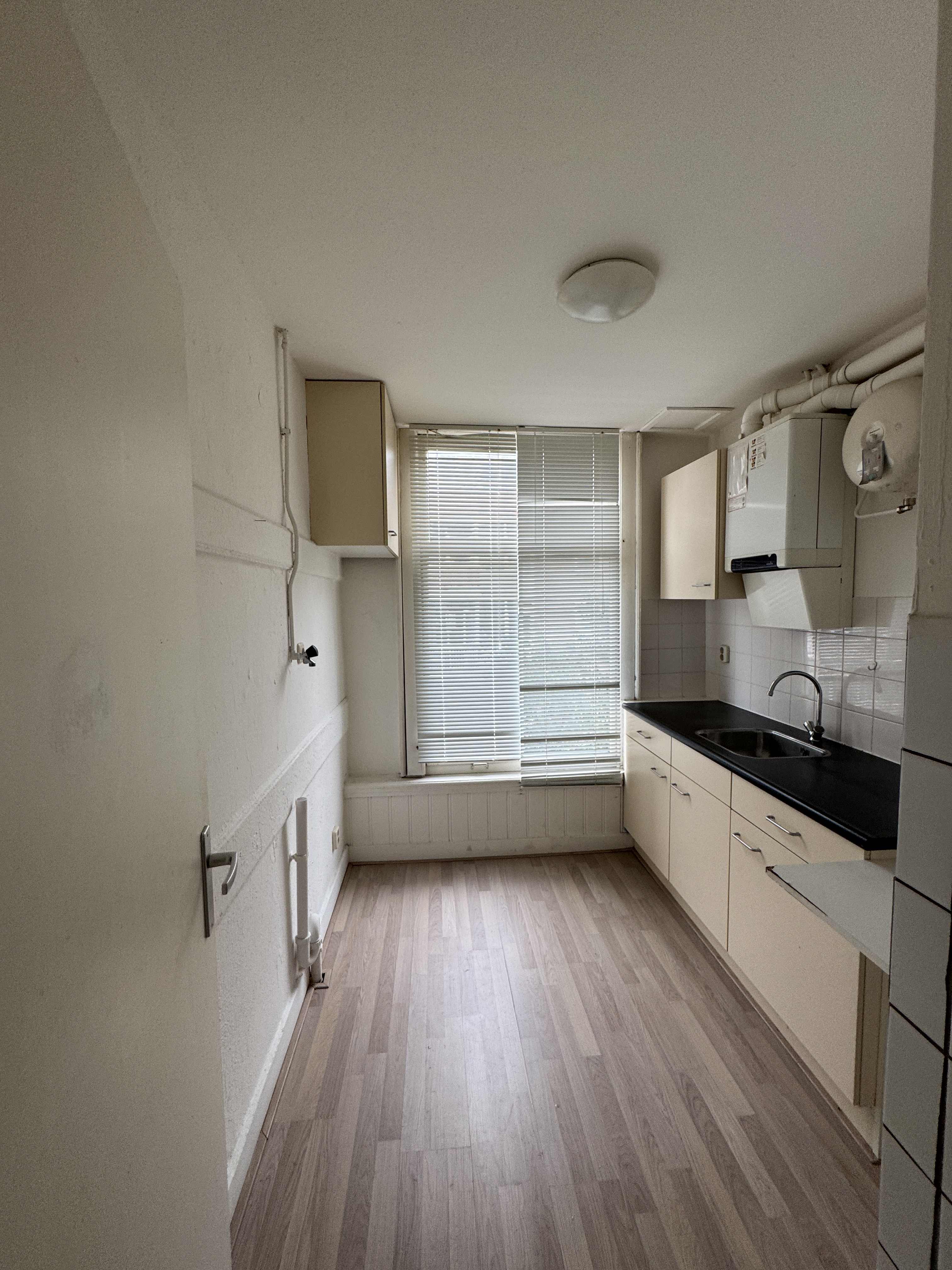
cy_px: 635
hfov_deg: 85.7
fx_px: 513
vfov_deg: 102.1
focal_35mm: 14
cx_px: 476
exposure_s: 1/99
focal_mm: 2.22
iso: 100
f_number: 2.2
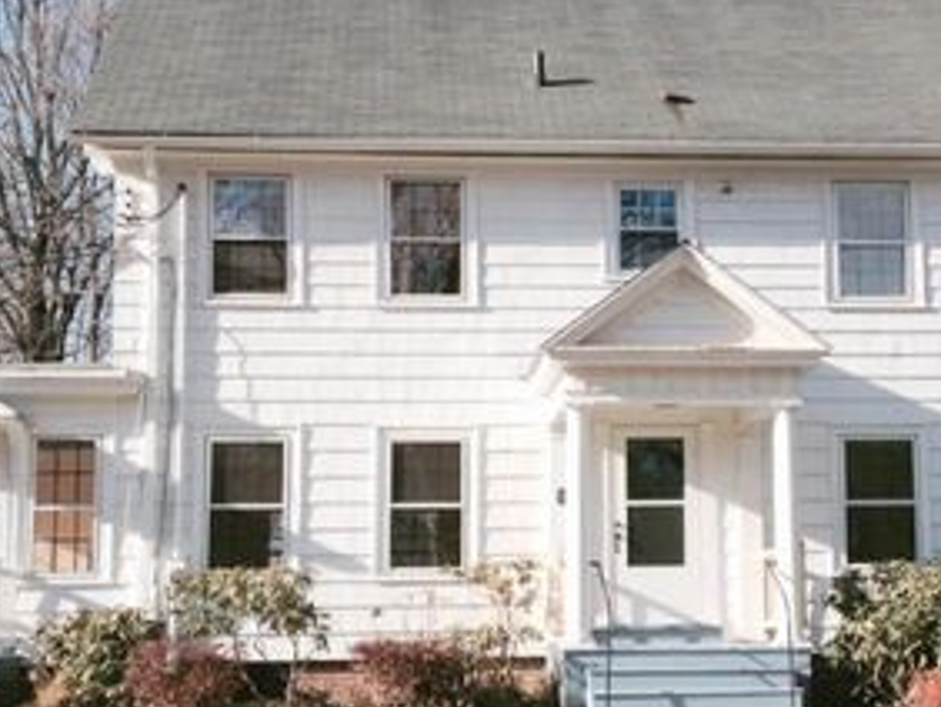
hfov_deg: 31.1
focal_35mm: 62
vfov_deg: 23.6
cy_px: 459
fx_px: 1687
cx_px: 547
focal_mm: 4.28
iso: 50
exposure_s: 1/1200
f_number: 2.4
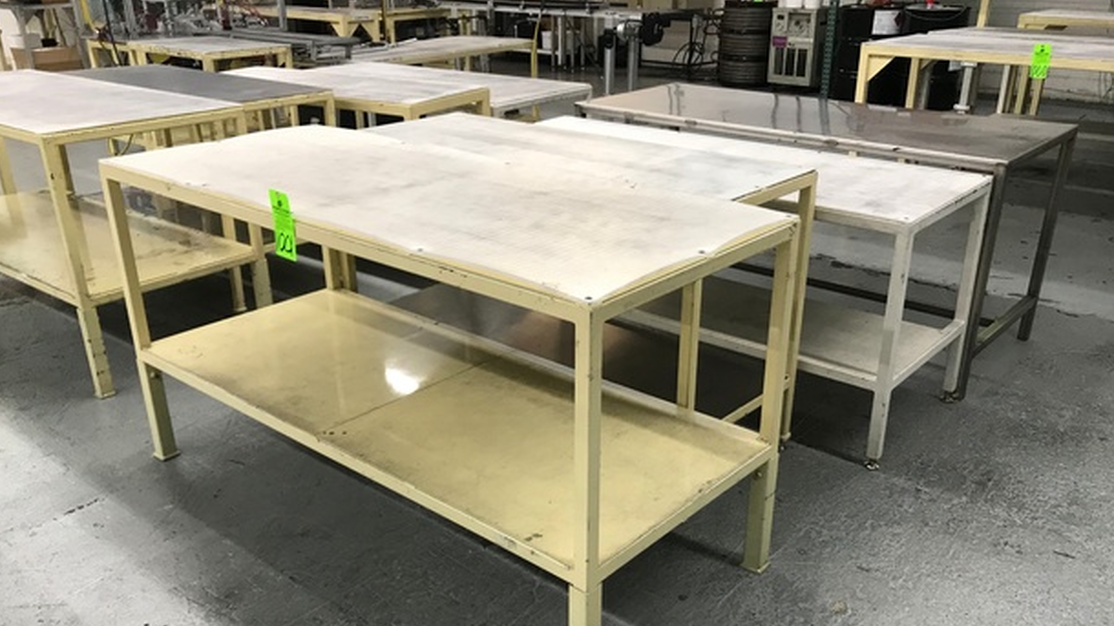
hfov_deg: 61.0
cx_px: 561
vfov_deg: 36.5
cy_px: 387
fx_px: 945
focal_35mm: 32
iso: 25
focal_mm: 3.99
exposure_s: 1/30
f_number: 1.8
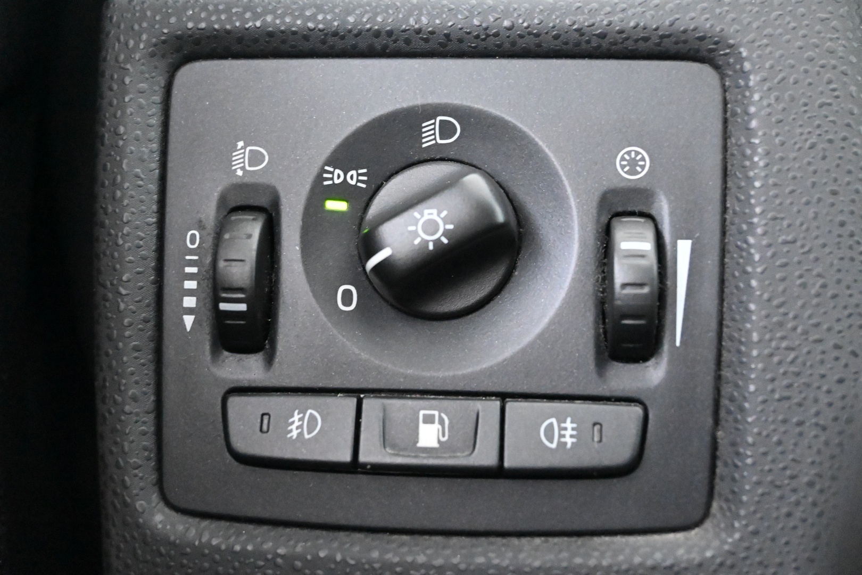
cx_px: 431
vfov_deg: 25.1
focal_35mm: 54
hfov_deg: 36.9
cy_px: 288
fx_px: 1293
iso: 12800
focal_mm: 36
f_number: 5.3
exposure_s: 1/13
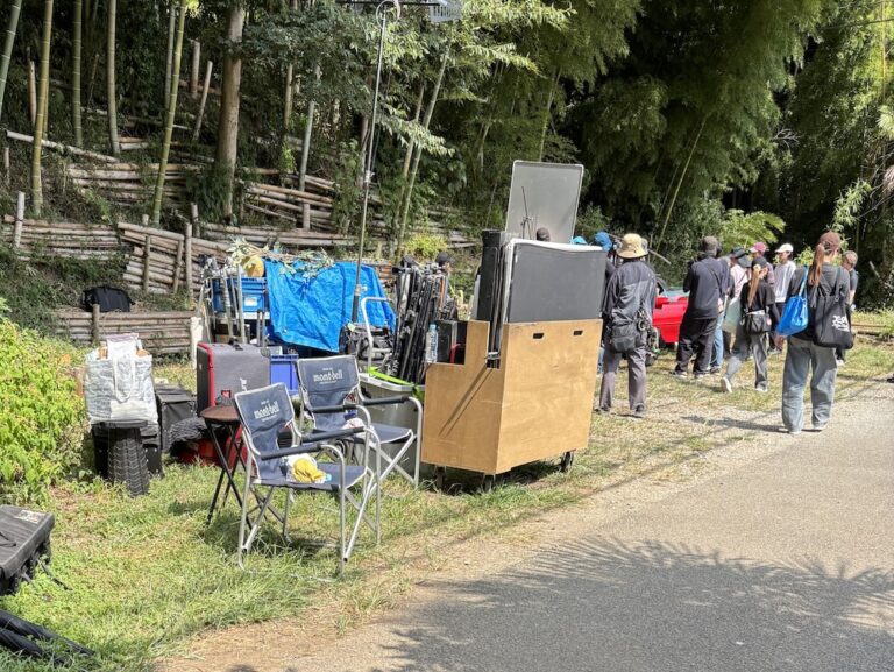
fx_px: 672
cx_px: 447
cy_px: 336
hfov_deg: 67.3
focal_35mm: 26
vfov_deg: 53.1
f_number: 1.6
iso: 50
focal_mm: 5.96
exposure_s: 1/935
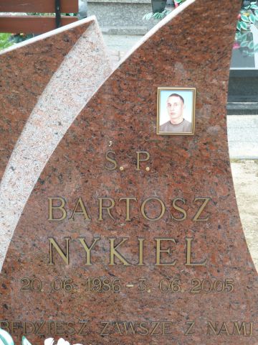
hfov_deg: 12.5
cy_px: 172
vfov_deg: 16.6
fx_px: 1183
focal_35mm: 119
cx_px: 129
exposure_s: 1/40
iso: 100
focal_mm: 19.5
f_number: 4.4
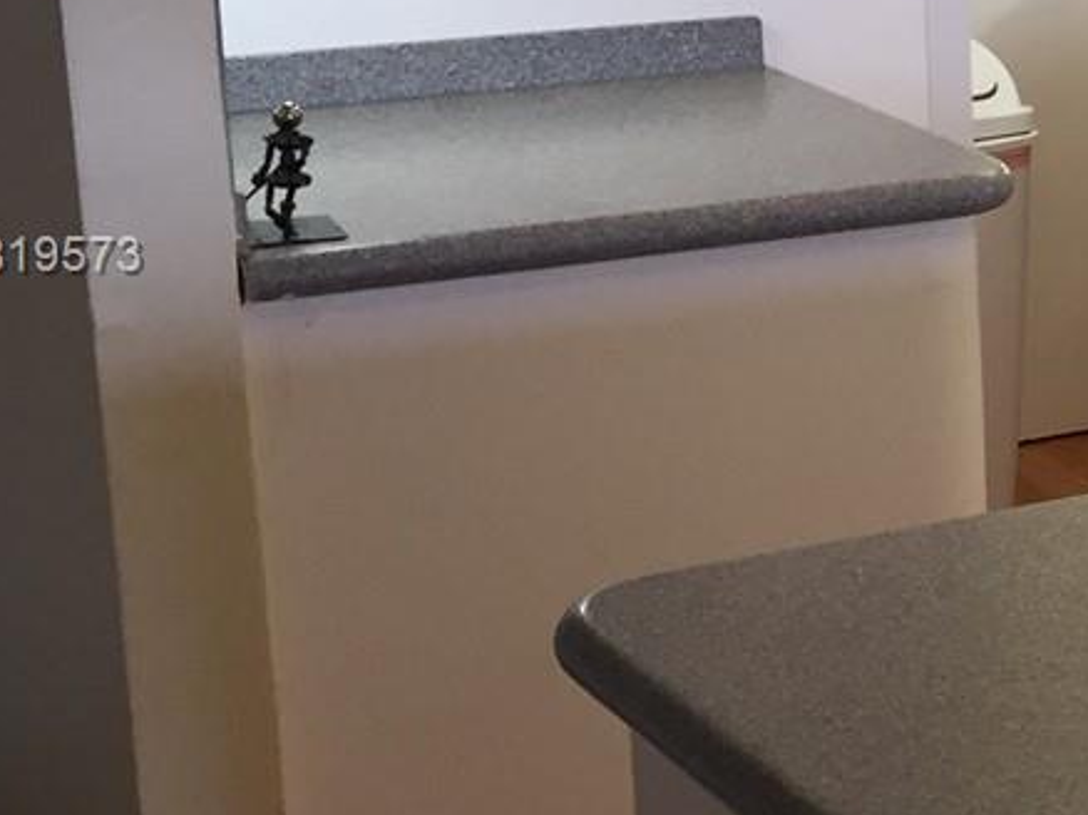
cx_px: 1736
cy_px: 258
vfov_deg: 13.9
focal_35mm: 106
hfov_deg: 16.5
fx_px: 3330
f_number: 2.2
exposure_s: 1/30
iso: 64
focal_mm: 4.15
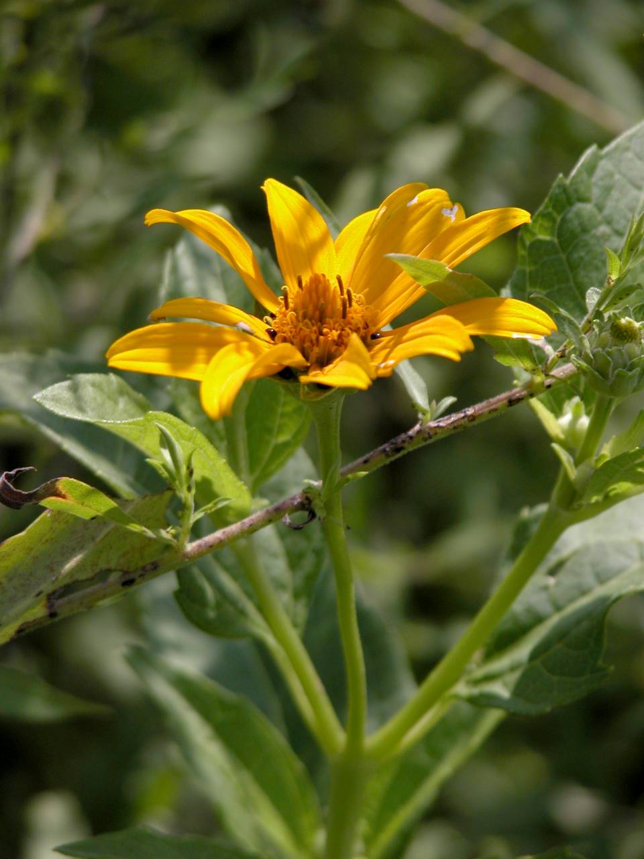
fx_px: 6946
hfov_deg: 5.3
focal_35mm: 280
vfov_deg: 7.1
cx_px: 322
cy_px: 430
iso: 100
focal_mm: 71.2
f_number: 4.2
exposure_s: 1/990
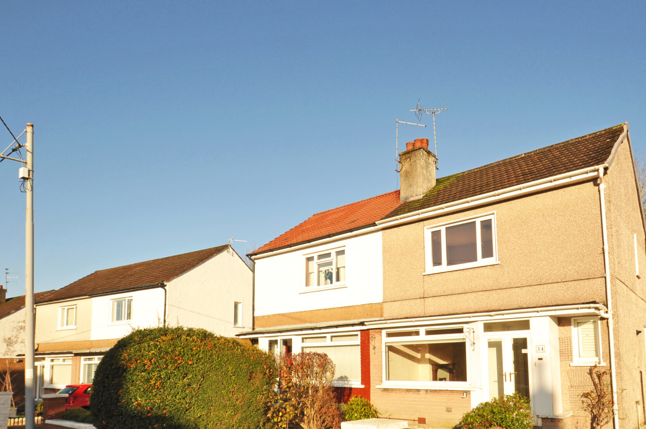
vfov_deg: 53.3
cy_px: 303
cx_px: 409
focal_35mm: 23
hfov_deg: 74.7
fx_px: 412
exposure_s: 1/250
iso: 100
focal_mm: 10
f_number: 8
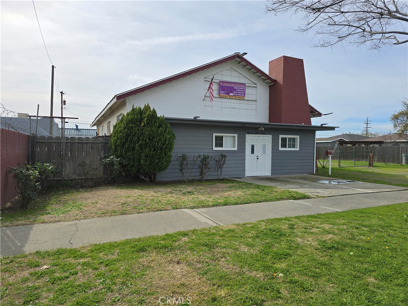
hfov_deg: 73.9
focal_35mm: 23
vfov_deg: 58.9
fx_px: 271
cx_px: 204
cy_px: 153
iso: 12
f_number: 1.7
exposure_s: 1/1235
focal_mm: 6.3
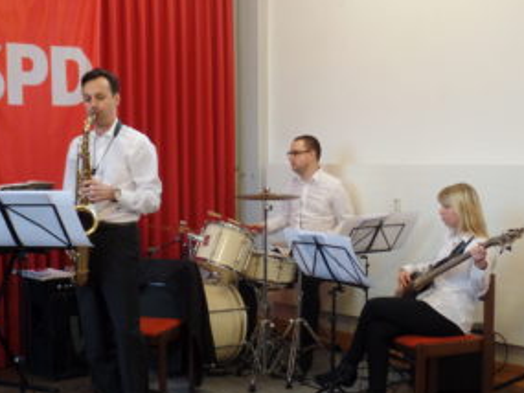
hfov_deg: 32.5
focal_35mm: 59
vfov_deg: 24.8
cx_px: 195
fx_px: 893
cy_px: 239
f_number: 3.2
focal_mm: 7.5
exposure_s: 1/30
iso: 320
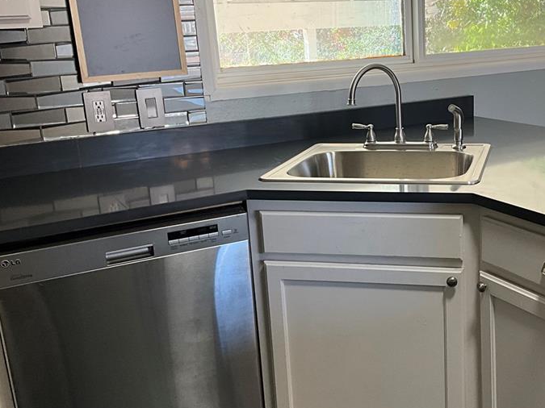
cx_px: 407
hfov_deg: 41.7
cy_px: 200
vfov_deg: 32.9
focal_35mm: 44
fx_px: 693
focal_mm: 3
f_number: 1.8
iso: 40
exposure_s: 1/60
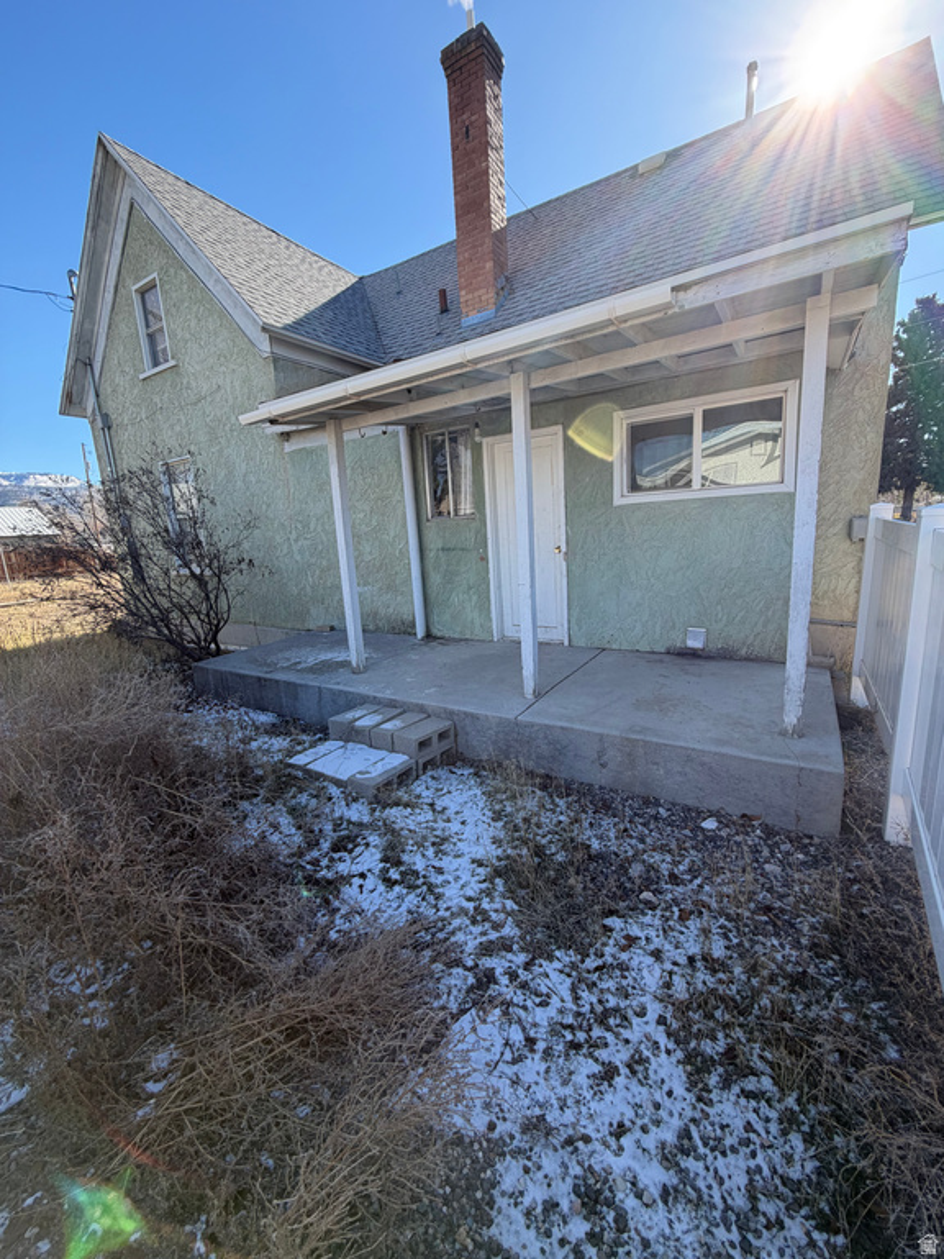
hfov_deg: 85.7
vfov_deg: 102.1
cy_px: 630
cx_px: 472
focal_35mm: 14
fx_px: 509
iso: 40
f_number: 2.2
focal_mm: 2.22
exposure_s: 1/233
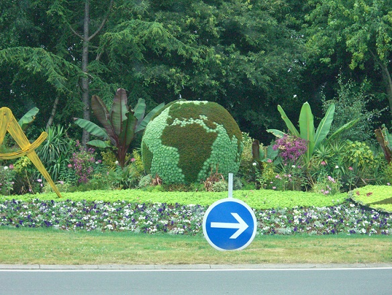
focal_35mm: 114
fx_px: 1292
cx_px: 196
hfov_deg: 17.3
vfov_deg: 13.0
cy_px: 148
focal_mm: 23.7
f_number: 5.4
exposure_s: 1/160
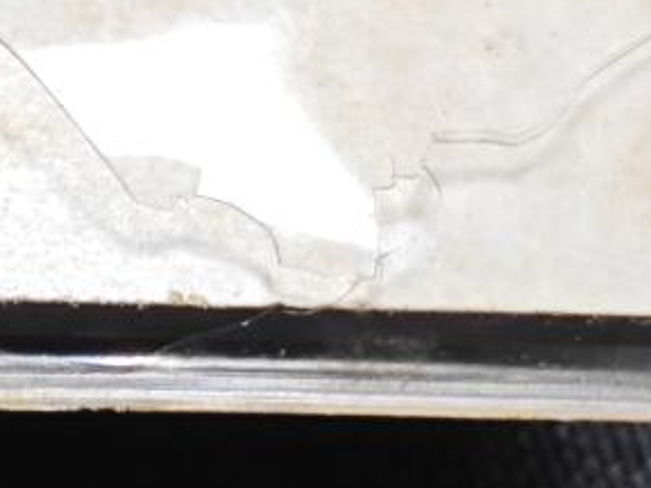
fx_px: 4493
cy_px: 406
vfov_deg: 6.2
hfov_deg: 8.0
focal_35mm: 239
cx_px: -454
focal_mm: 5.84
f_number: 1.6
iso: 80
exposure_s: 1/50
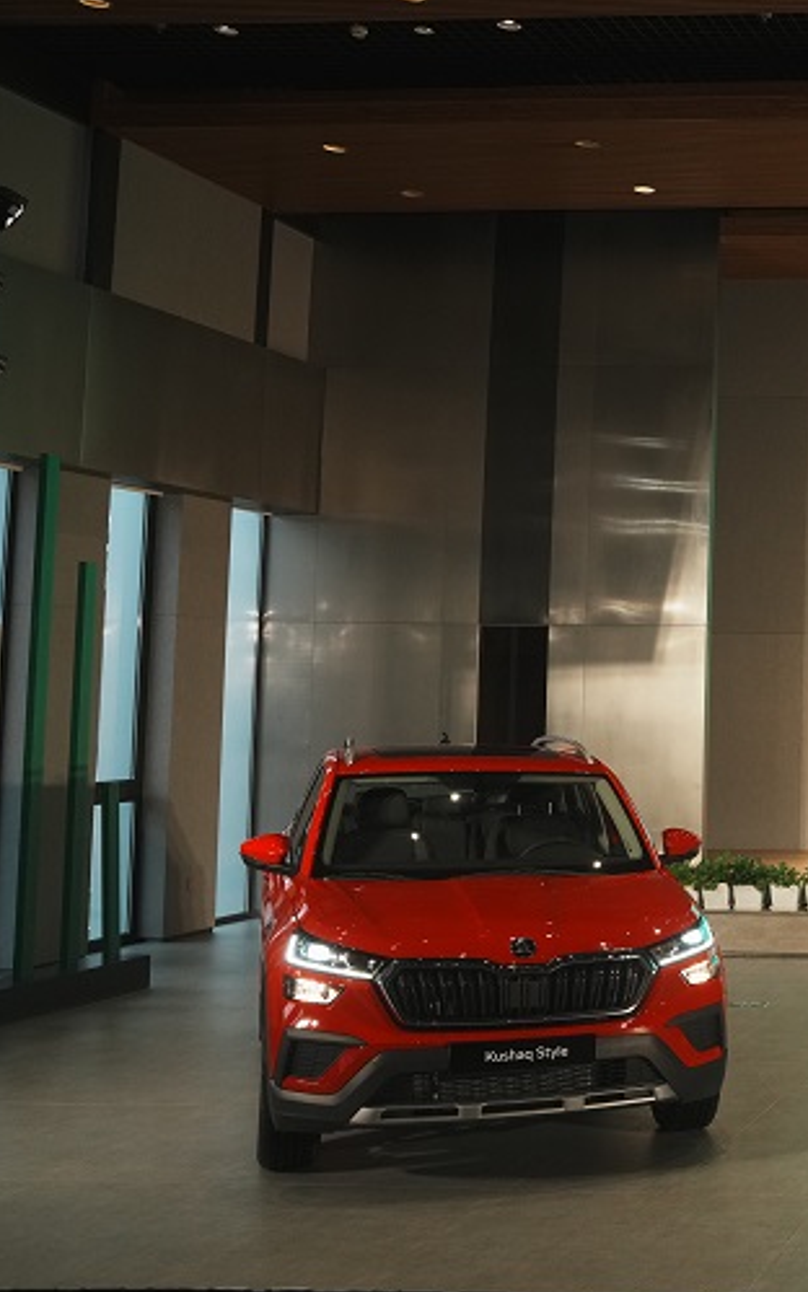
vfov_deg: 40.9
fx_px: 1726
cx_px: 1246
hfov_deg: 21.6
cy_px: 546
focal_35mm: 49
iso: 800
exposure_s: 1/250
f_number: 4.5
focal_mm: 24
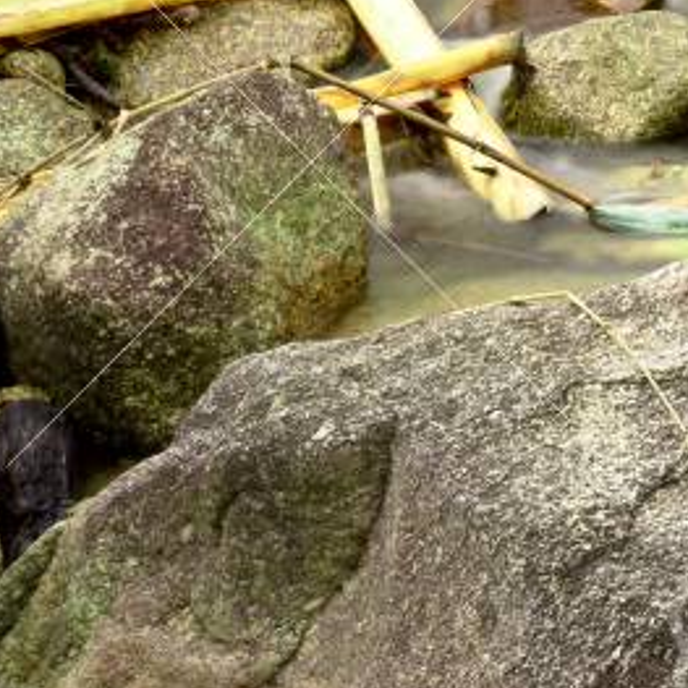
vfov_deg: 11.3
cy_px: -426
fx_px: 3305
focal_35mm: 147
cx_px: 1264
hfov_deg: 11.0
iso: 100
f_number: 16
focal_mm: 35
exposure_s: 1/2
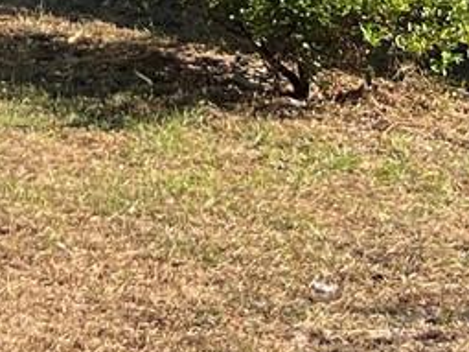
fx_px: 2207
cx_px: -99
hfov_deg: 11.9
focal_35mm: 163
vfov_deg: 8.8
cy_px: -199
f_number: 1.5
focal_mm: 5.7
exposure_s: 1/2571
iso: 50
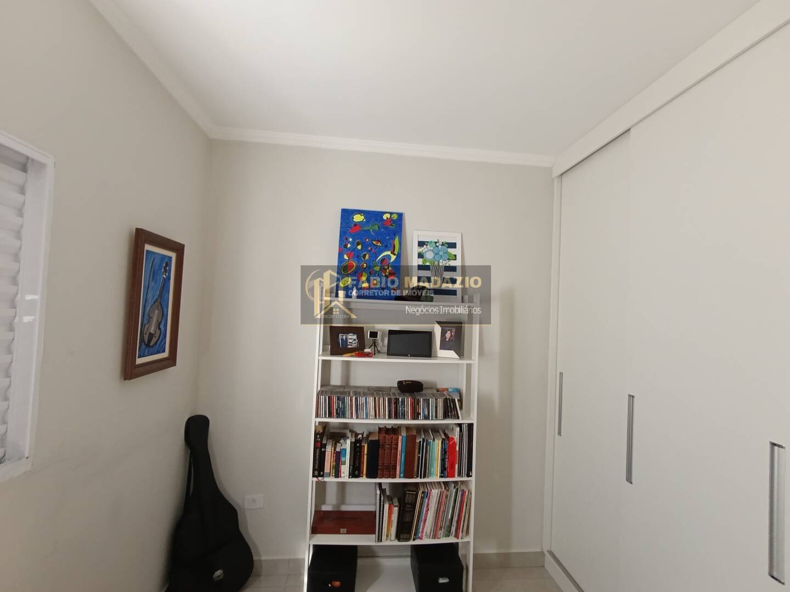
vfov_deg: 78.1
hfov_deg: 94.5
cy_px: 296
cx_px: 395
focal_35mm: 16
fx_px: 365
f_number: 2.2
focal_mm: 1.65
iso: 400
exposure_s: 1/60
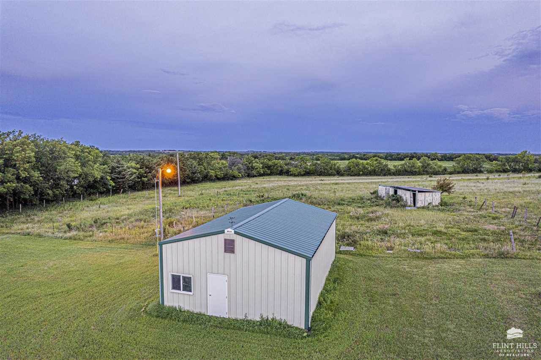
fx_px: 330
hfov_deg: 78.6
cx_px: 270
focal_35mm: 22
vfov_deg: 57.2
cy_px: 180
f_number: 2.8
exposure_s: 1/15
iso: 360
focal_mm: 8.38
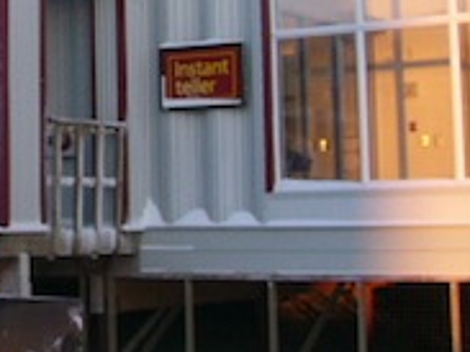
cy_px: -10
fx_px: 1479
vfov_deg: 13.4
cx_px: -128
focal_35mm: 109
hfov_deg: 17.1
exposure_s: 1/100
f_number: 3.3
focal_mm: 4.6
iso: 50
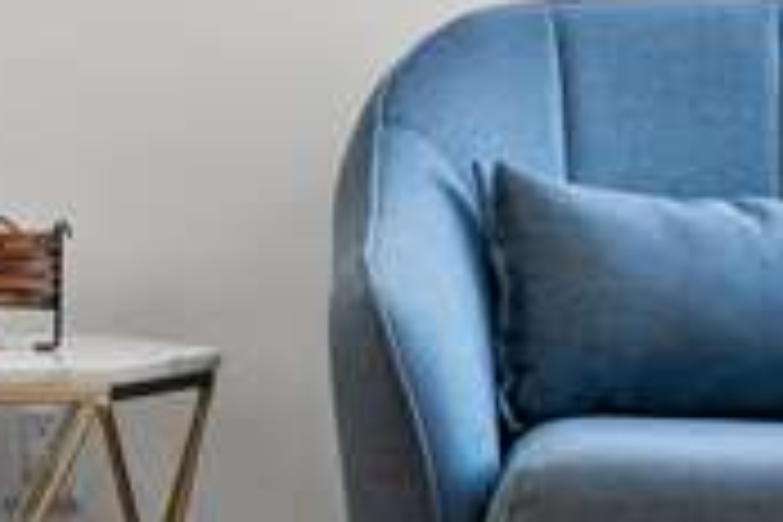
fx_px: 3458
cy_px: -86
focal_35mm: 159
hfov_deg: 12.8
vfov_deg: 8.5
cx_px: 4
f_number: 4
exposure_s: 1/50
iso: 400
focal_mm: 24
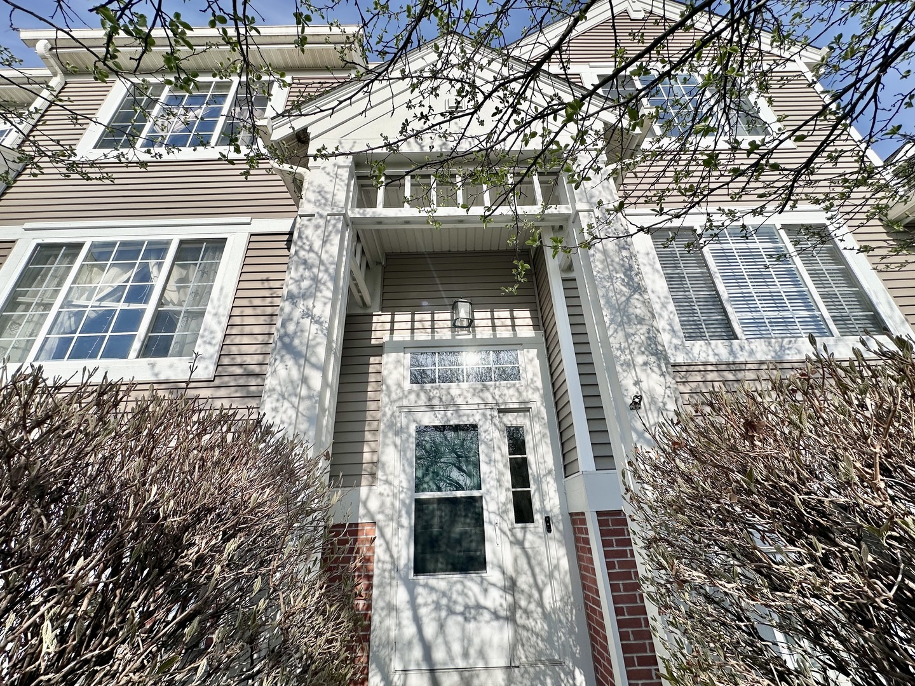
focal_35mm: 14
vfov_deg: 85.7
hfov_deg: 102.1
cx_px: 458
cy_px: 343
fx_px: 370
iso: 50
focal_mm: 2.22
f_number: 2.2
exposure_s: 1/2257
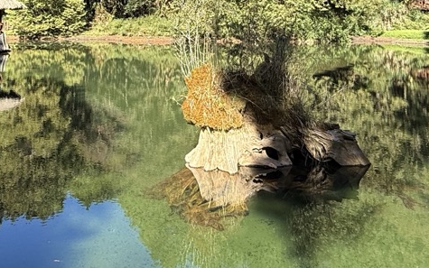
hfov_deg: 48.6
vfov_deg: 29.2
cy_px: -20
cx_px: 150
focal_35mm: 40
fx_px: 468
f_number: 2.2
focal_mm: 2.22
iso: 50
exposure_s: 1/540
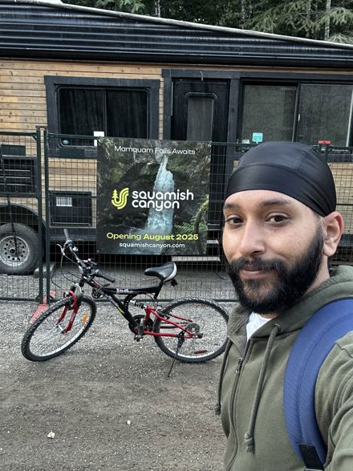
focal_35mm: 30
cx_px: 176
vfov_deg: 60.0
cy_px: 236
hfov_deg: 46.8
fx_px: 408
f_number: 1.9
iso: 80
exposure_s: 1/86
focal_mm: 2.69
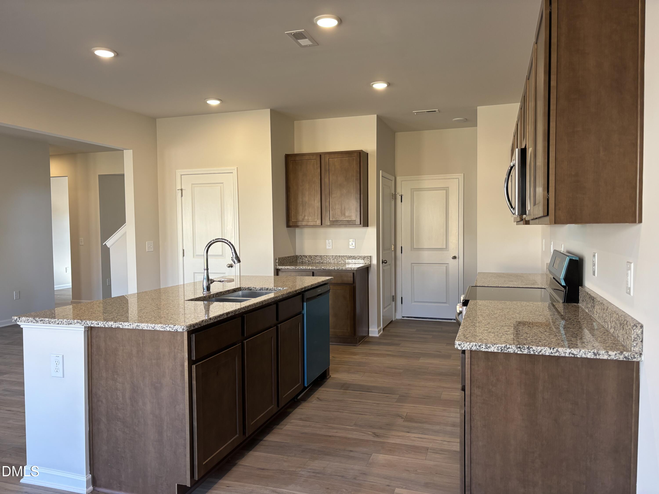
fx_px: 495
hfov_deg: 67.3
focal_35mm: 26
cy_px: 247
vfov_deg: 53.1
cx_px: 330
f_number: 1.6
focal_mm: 5.96
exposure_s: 1/120
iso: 100
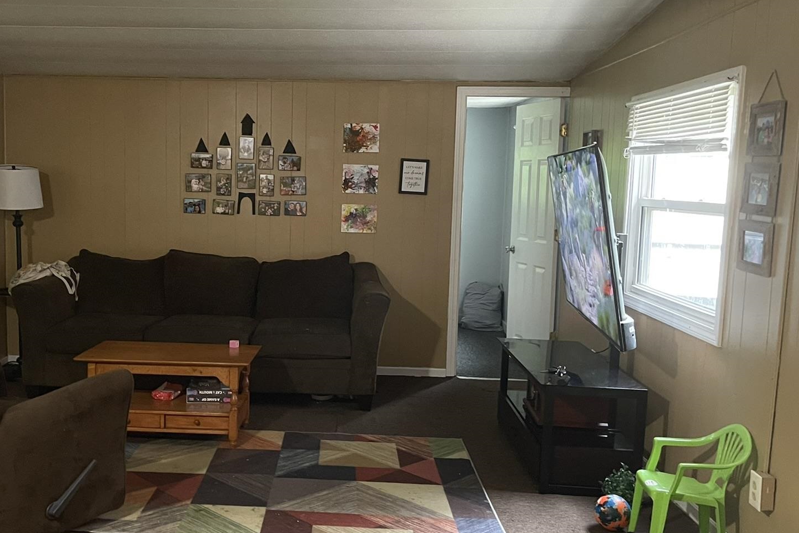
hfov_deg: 51.4
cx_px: 301
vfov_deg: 35.9
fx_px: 821
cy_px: 271
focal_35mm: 37
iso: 500
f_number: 1.6
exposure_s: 1/30
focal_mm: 5.1
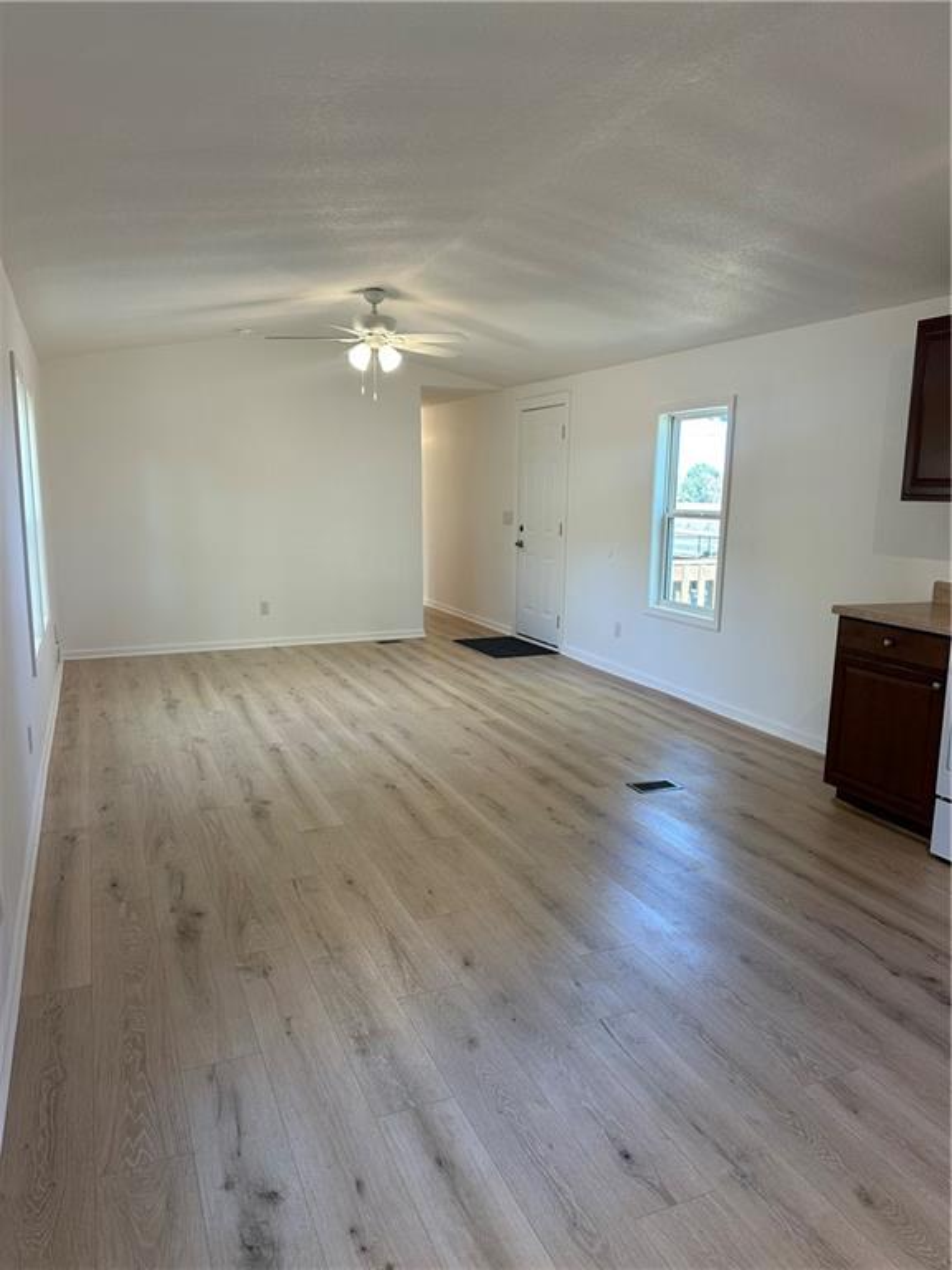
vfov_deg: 71.6
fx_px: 880
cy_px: 635
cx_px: 476
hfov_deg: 56.8
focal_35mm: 24
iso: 125
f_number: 1.78
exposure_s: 1/120
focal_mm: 6.86
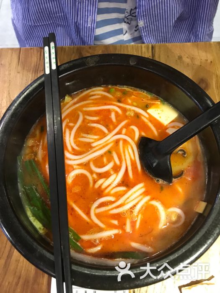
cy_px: 146
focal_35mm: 28
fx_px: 237
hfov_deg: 49.7
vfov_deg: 63.4
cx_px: 110
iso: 100
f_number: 1.8
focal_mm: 3.99
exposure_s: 1/11
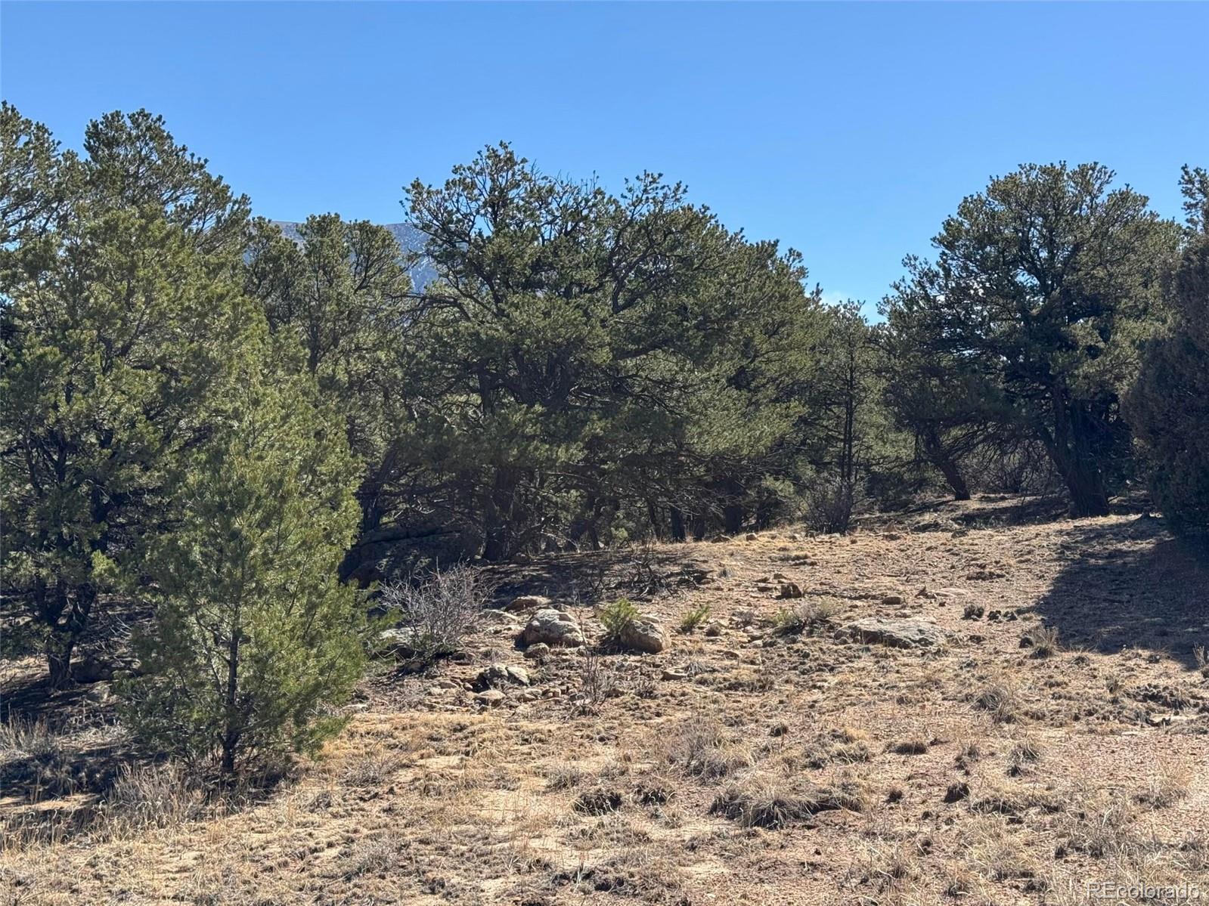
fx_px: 1676
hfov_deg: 39.7
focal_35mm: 48
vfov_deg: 30.3
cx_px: 604
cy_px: 453
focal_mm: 6.76
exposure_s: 1/2833
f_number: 1.78
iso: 64
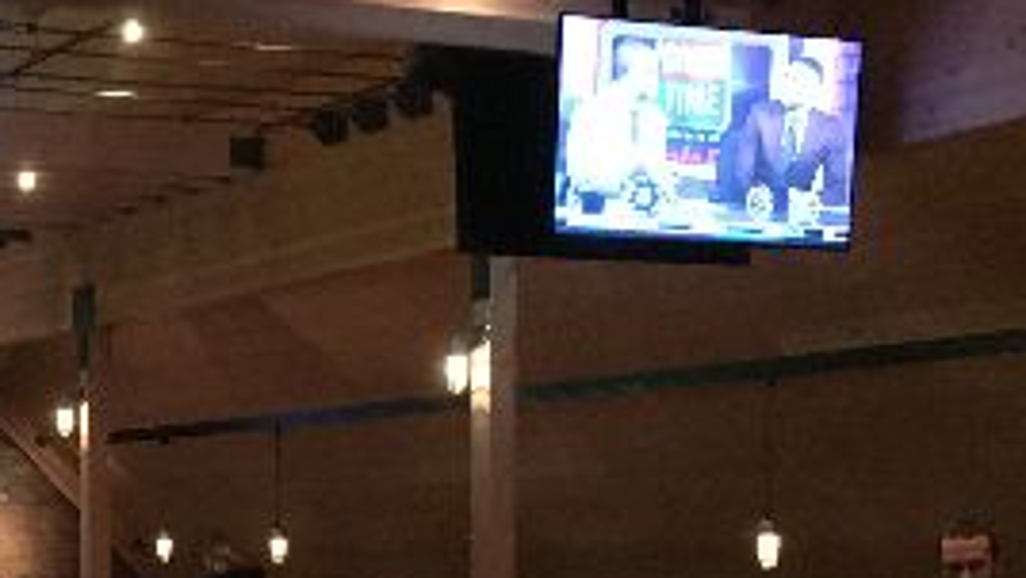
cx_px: 172
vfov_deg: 13.6
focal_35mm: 87
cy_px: 651
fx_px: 2368
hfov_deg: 24.0
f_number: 2.2
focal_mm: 4.15
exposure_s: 1/15
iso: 320
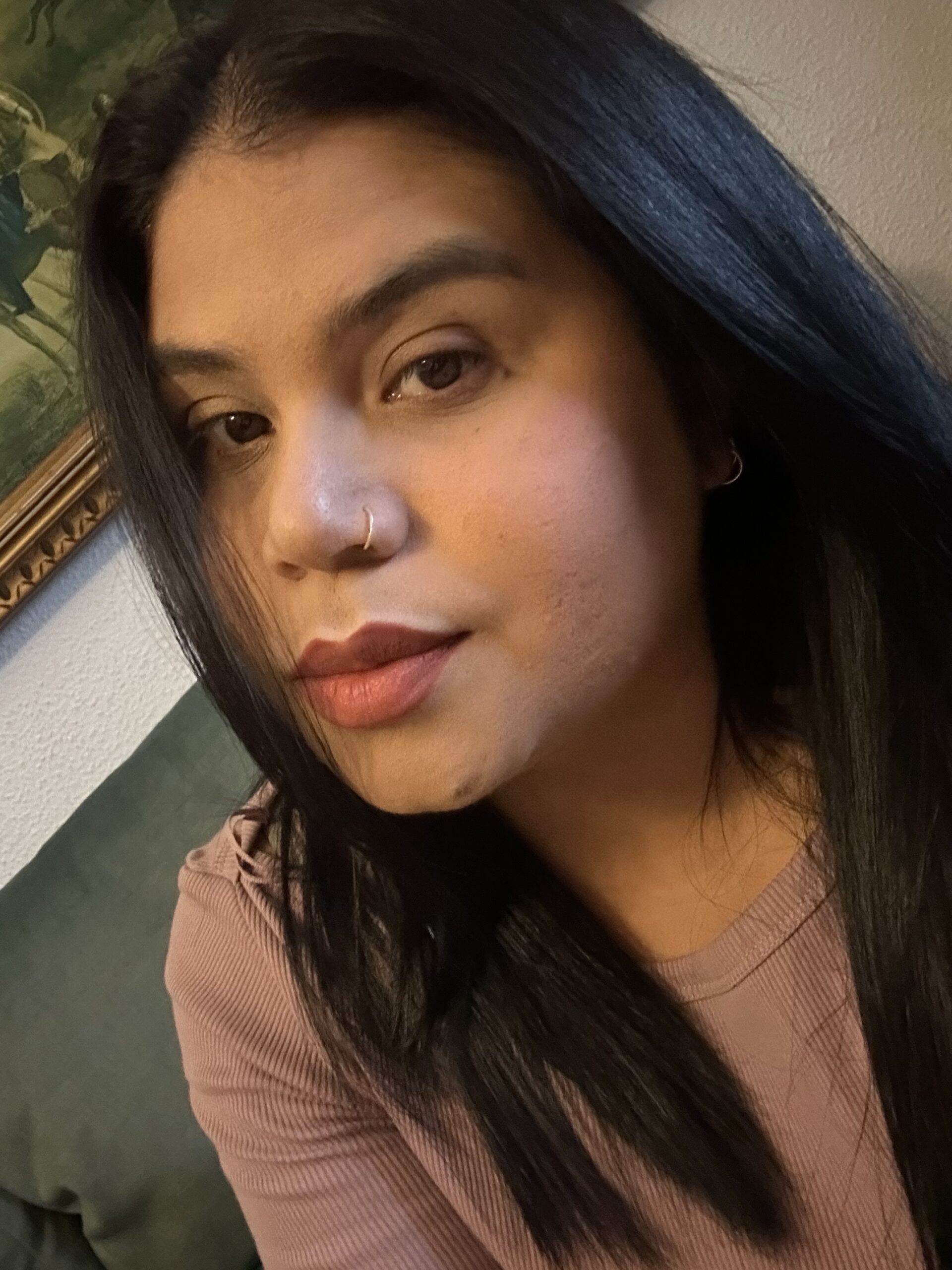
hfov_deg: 46.8
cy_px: 635
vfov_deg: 60.0
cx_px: 476
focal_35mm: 30
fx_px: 1100
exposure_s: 1/17
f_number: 1.9
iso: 800
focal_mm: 2.69
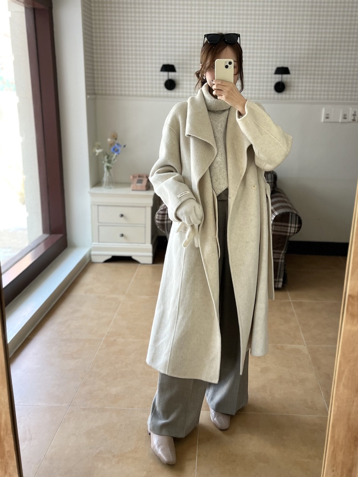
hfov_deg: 53.1
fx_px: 359
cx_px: 179
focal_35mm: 26
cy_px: 238
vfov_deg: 67.3
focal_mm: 5.1
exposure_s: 1/121
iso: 125
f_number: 1.6
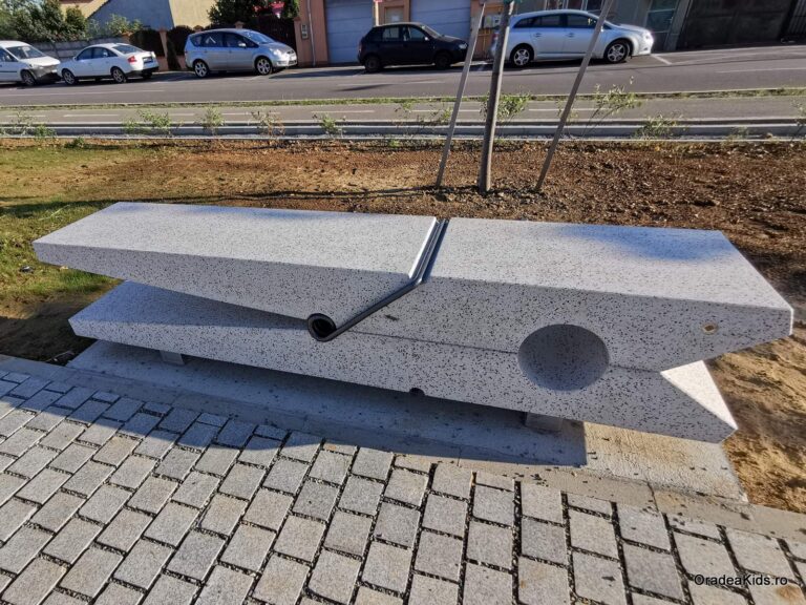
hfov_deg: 94.5
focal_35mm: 16
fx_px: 373
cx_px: 403
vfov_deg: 78.1
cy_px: 302
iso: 50
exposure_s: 1/791
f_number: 2.2
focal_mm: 2.35
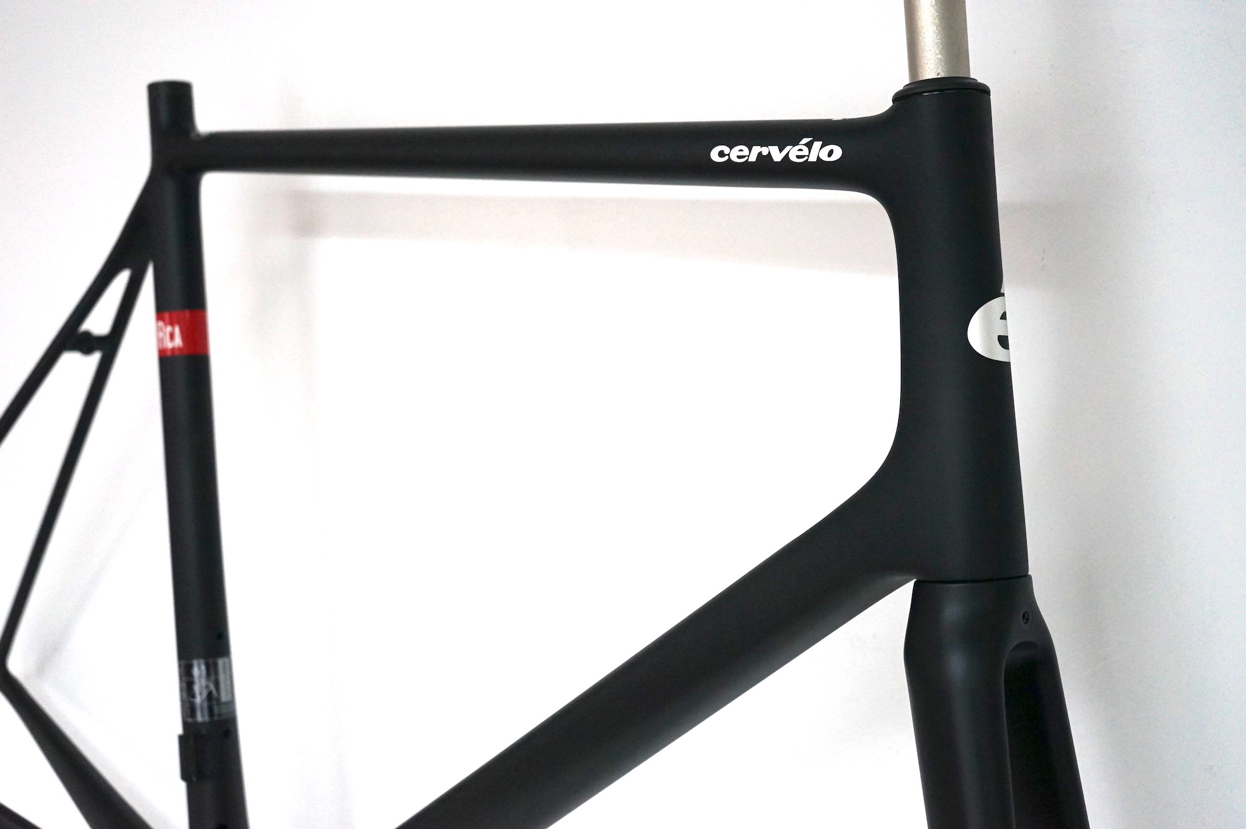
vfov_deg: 26.4
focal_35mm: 51
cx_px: 623
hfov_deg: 38.9
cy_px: 414
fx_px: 1764
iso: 2500
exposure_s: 1/160
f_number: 4.5
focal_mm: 51
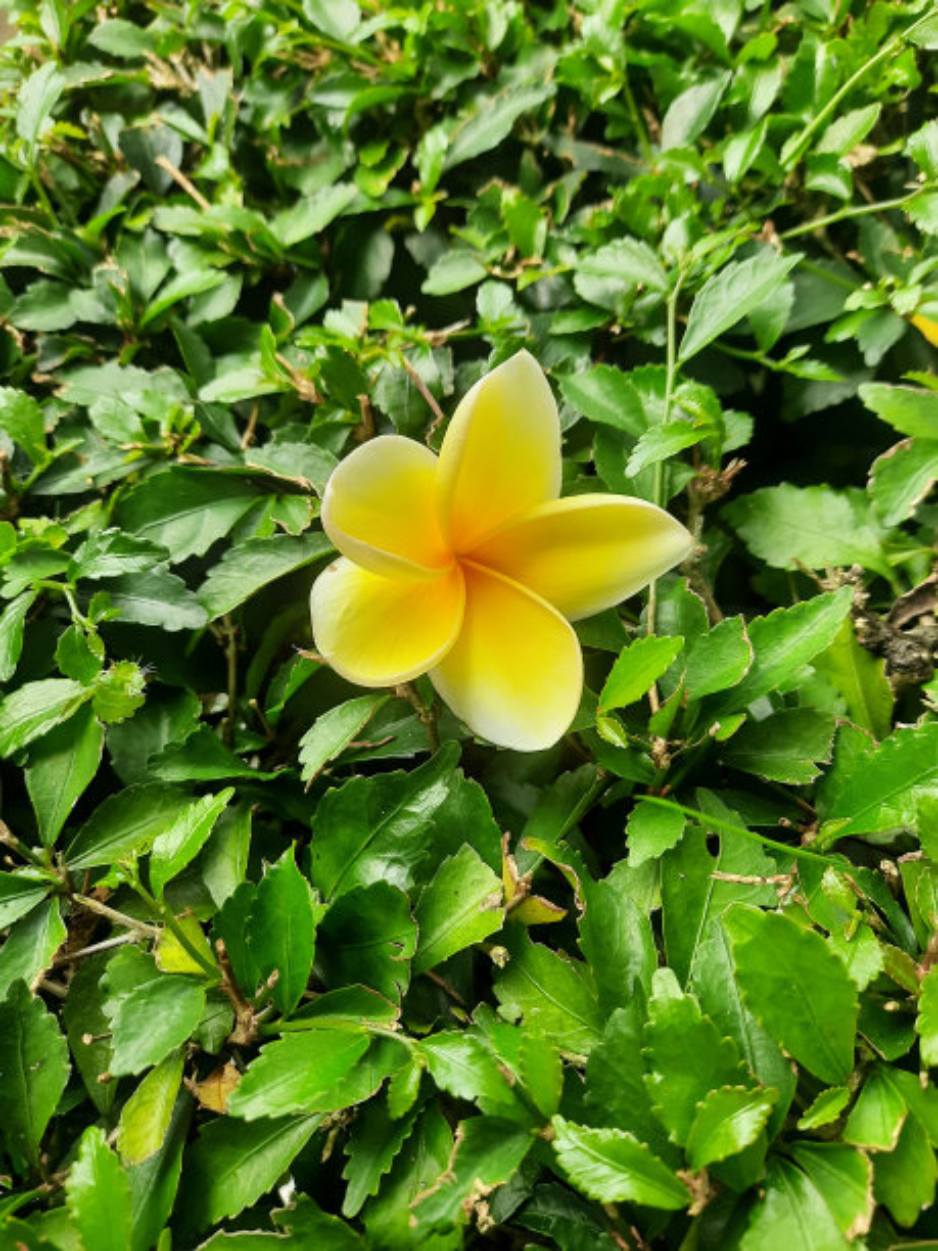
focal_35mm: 25
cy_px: 626
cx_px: 469
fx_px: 903
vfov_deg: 69.4
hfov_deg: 54.9
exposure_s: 1/100
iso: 25
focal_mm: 4.6
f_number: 2
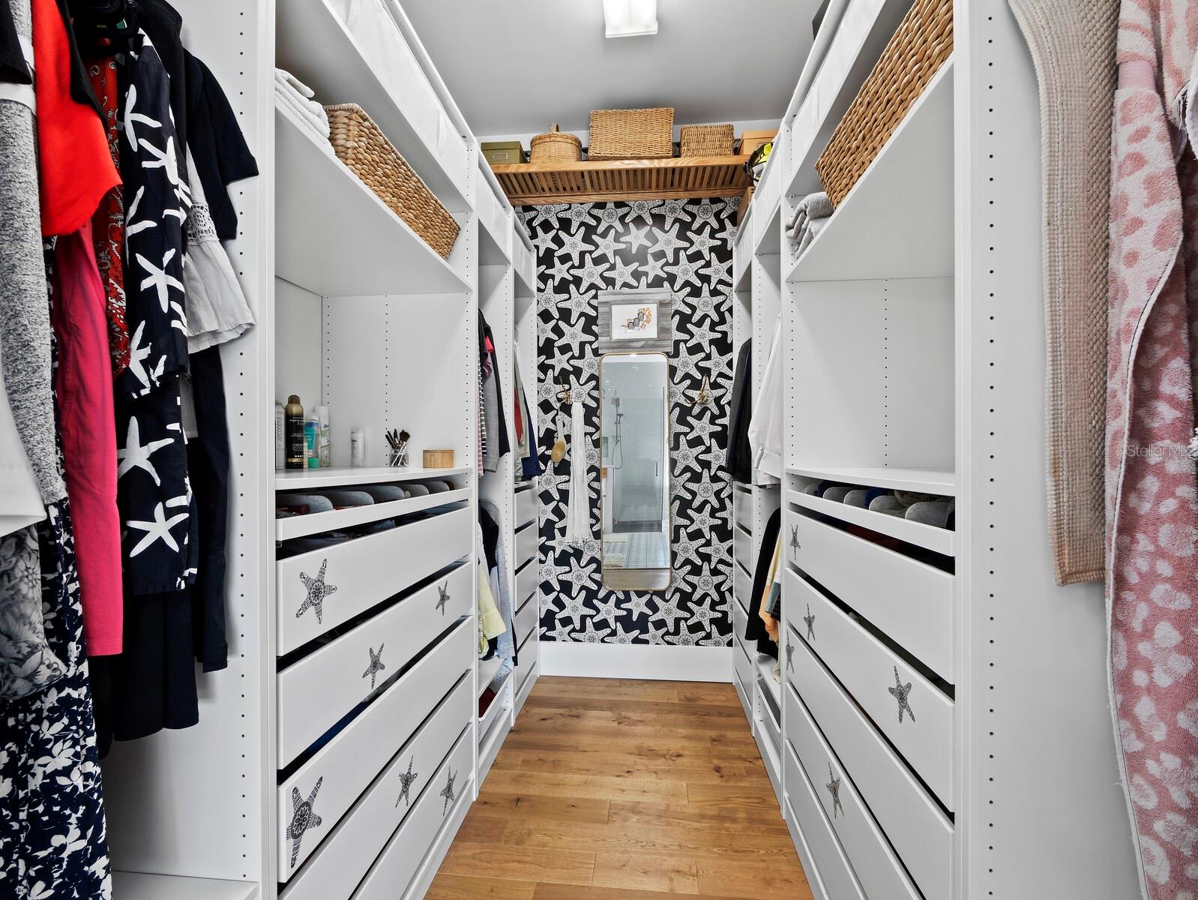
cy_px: 450
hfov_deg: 102.0
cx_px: 599
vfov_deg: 85.7
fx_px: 485
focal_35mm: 14
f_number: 13
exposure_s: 1/1.67
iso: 320
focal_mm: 7
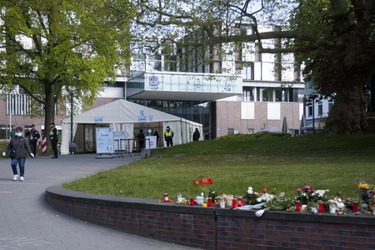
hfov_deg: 39.6
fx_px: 521
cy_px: 125
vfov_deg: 27.0
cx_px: 188
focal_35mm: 50
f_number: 6.3
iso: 400
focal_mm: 50
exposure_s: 1/640
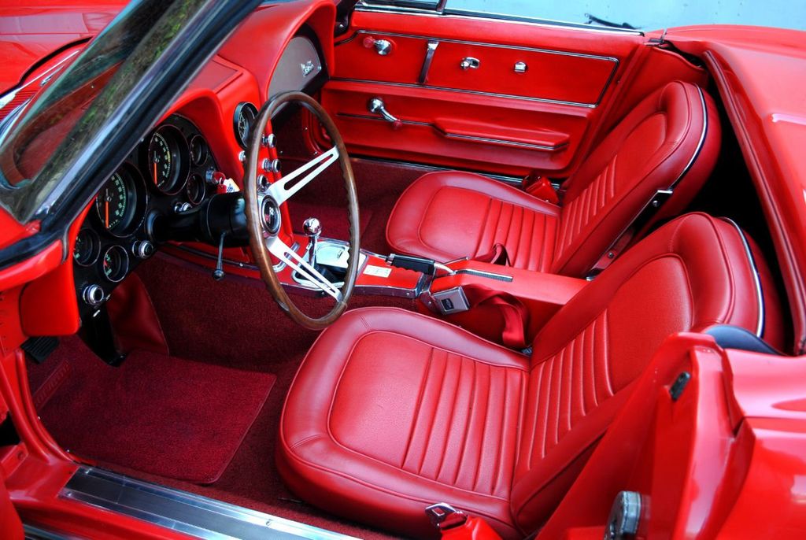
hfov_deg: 61.9
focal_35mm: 30
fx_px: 673
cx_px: 403
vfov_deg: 43.7
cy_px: 270
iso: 200
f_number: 3.8
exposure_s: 1/50
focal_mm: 20
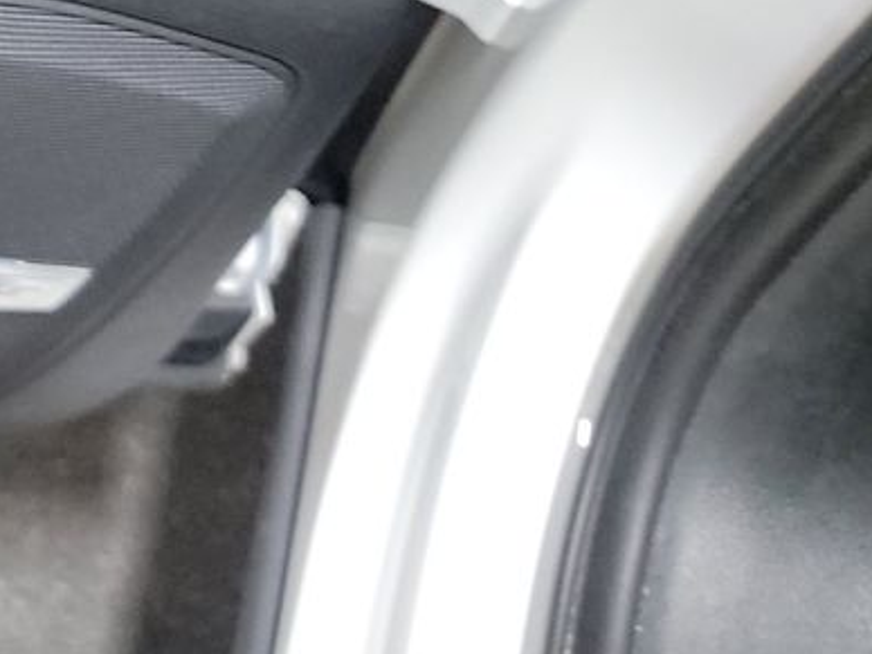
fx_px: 2494
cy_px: -566
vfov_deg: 13.3
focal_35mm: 99
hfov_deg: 15.6
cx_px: -885
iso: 895
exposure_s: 1/24
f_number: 1.8
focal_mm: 6.7
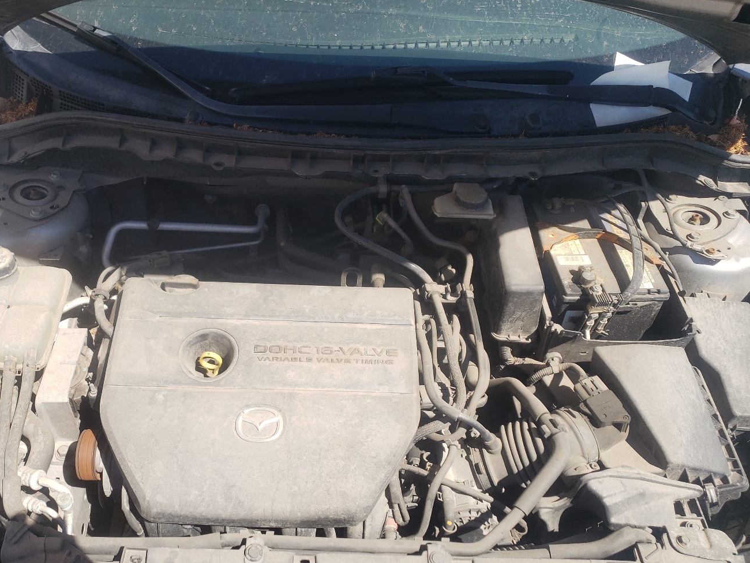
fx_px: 693
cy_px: 286
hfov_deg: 56.7
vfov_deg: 44.2
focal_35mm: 32
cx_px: 335
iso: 50
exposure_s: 1/1667
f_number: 1.5
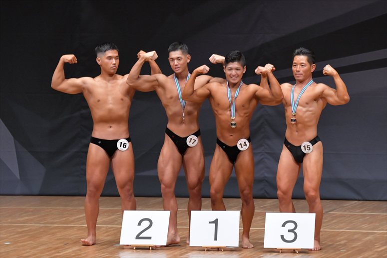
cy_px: 129
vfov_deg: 5.4
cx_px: 194
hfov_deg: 8.1
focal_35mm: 255
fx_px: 2740
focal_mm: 170
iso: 6400
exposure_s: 1/400
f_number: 5.6
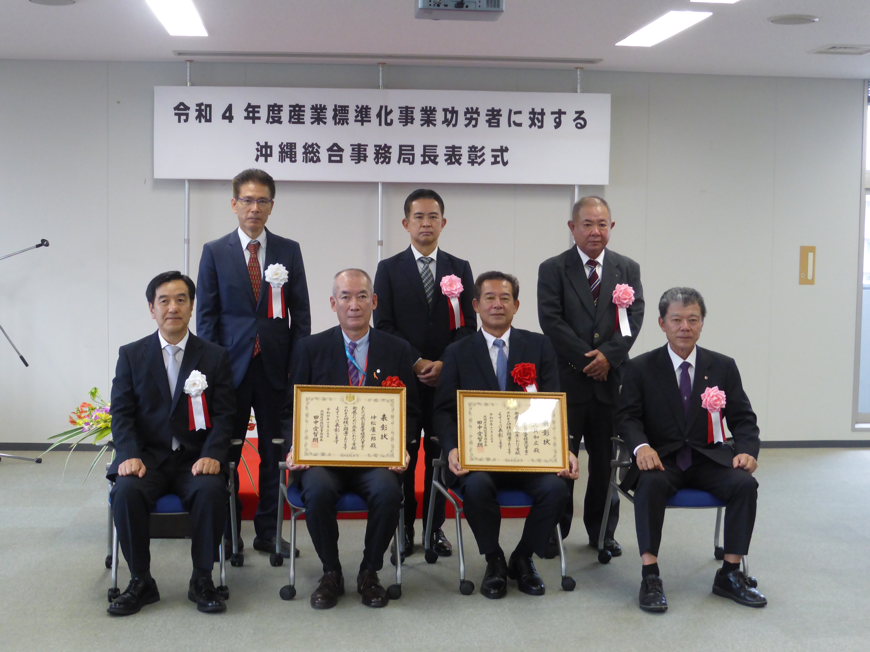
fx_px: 1332
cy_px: 326
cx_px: 435
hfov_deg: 36.2
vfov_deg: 27.5
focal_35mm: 53
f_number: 4.4
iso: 320
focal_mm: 9
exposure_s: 1/60
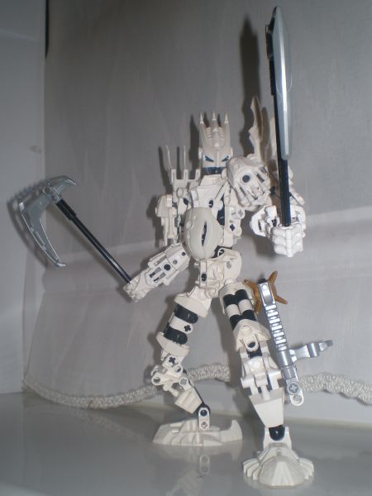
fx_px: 544
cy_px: 248
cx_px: 186
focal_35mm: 38
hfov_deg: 37.7
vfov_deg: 49.0
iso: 64
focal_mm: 6.3
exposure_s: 1/30
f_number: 4.6
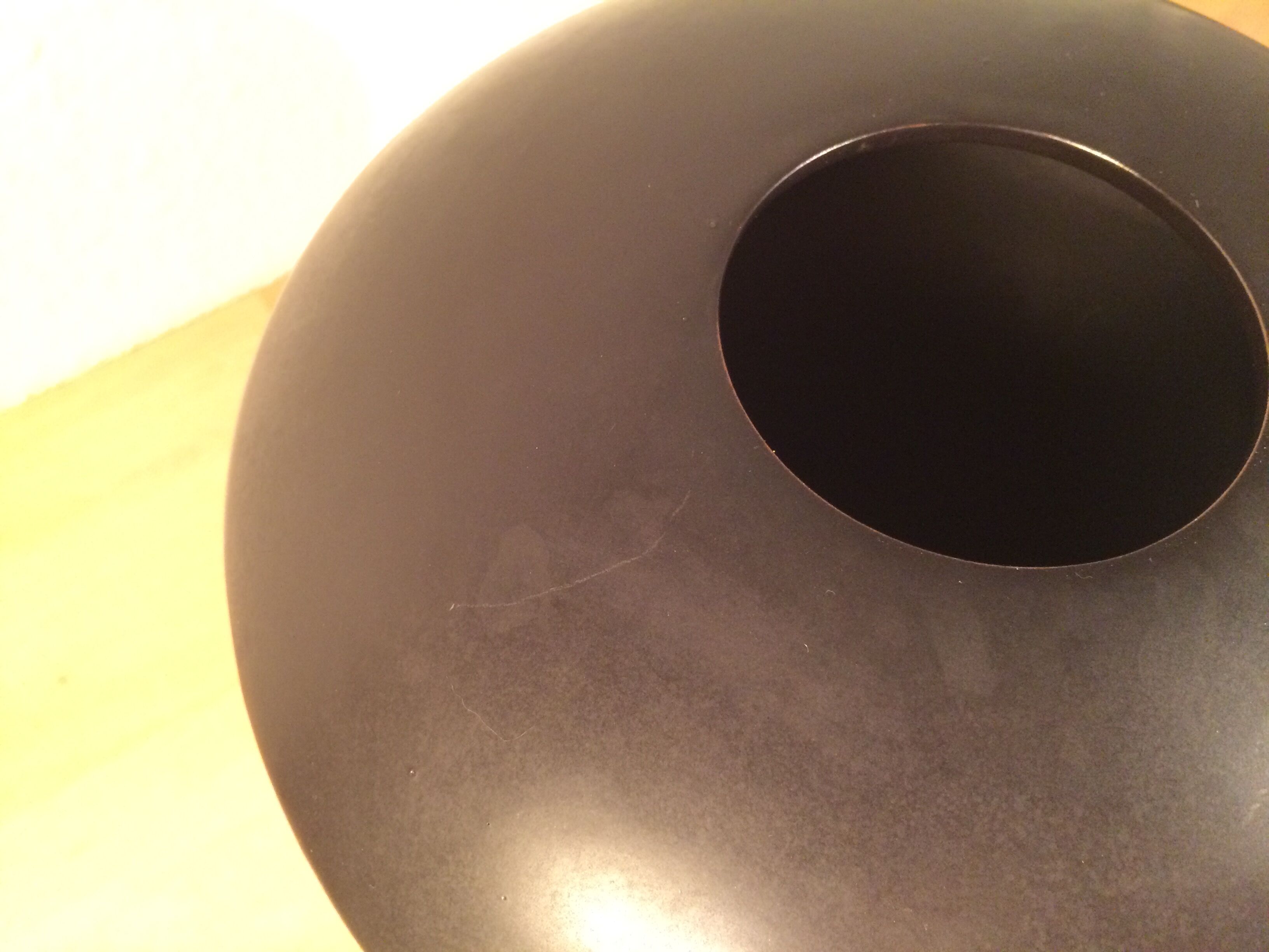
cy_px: 476
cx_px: 634
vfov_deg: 48.2
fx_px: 1063
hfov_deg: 61.7
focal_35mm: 29
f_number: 2.2
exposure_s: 1/33
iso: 320
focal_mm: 4.15
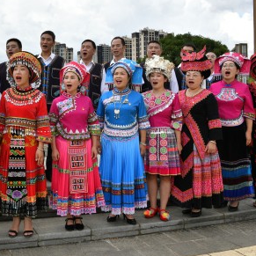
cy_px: 97
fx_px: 410
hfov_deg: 33.5
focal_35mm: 49
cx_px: 44
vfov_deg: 34.5
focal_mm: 28
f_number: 13
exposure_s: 1/640
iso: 800
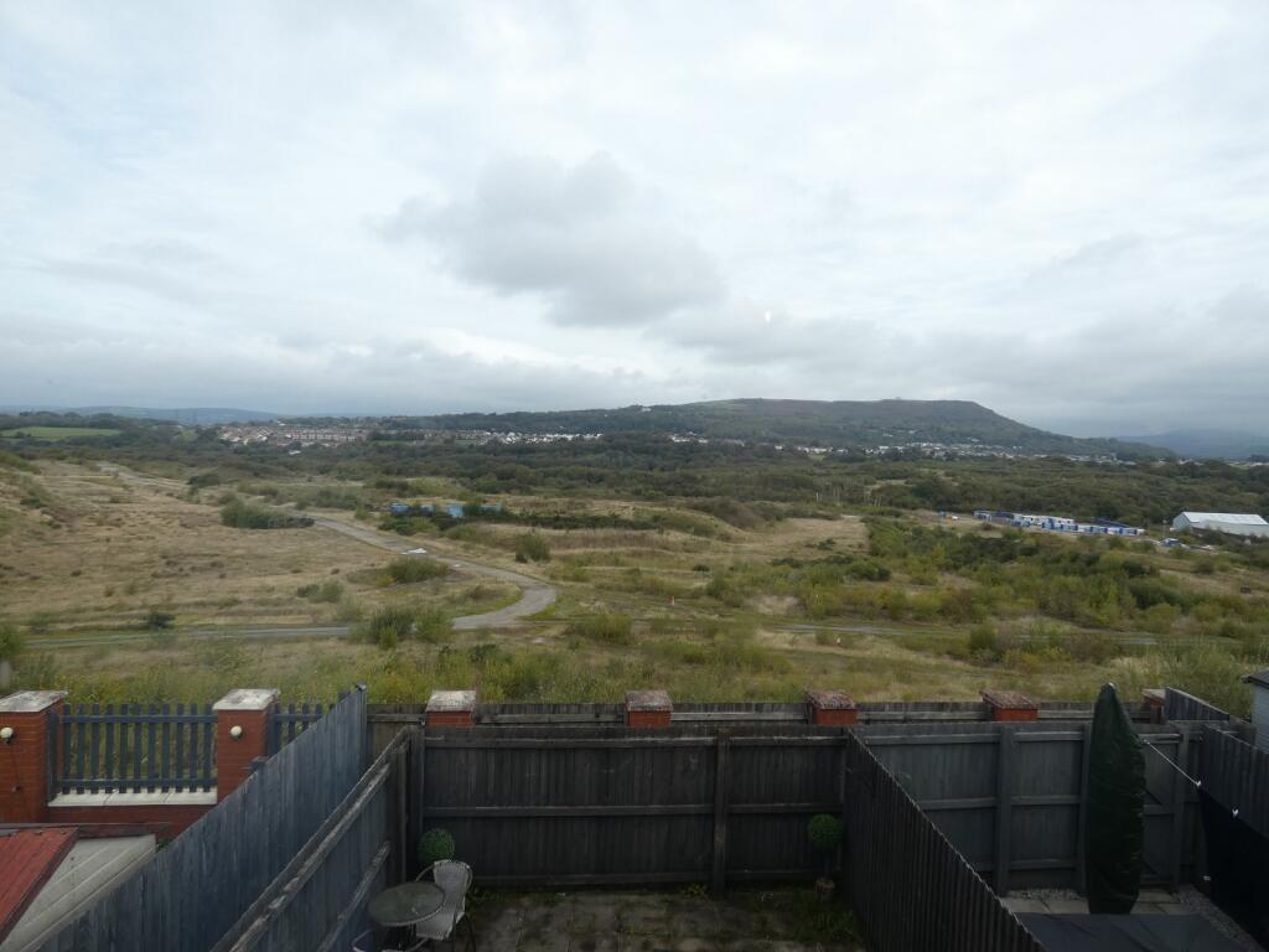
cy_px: 476
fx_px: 733
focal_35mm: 20
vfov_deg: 66.0
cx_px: 634
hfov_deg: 81.7
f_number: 2.8
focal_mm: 3.6
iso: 80
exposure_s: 1/800
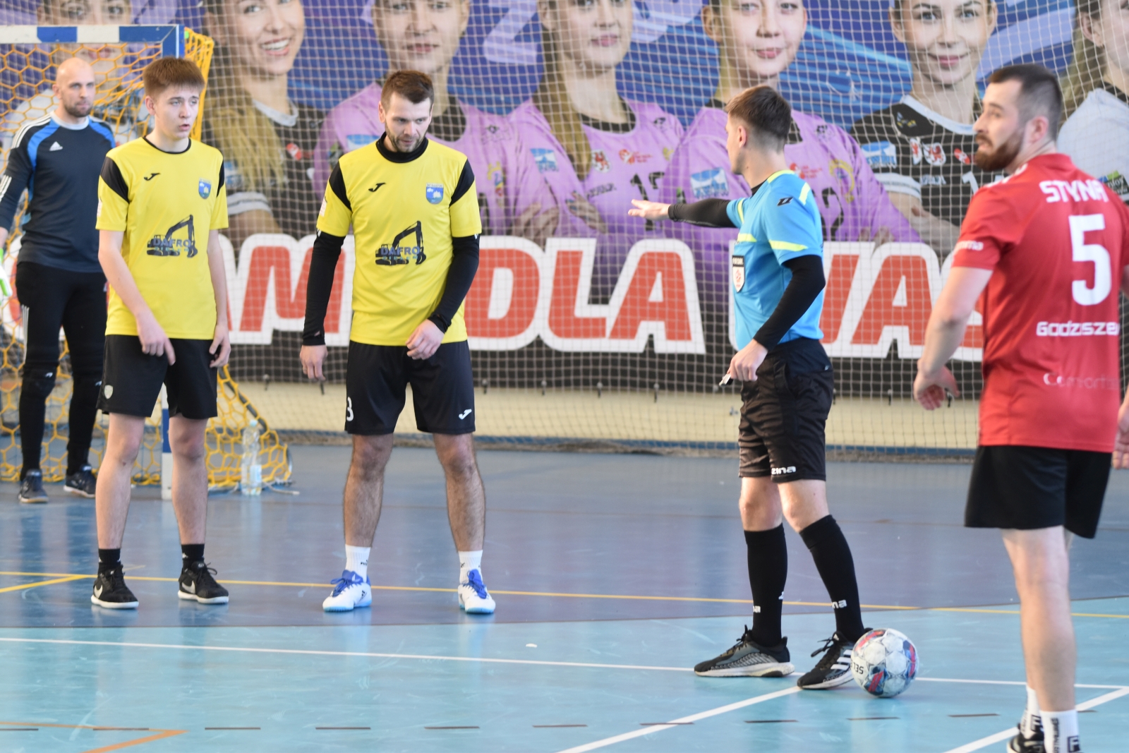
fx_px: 5175
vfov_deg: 8.3
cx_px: 564
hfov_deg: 12.5
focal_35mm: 165
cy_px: 376
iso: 800
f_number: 3.5
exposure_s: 1/200
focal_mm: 110
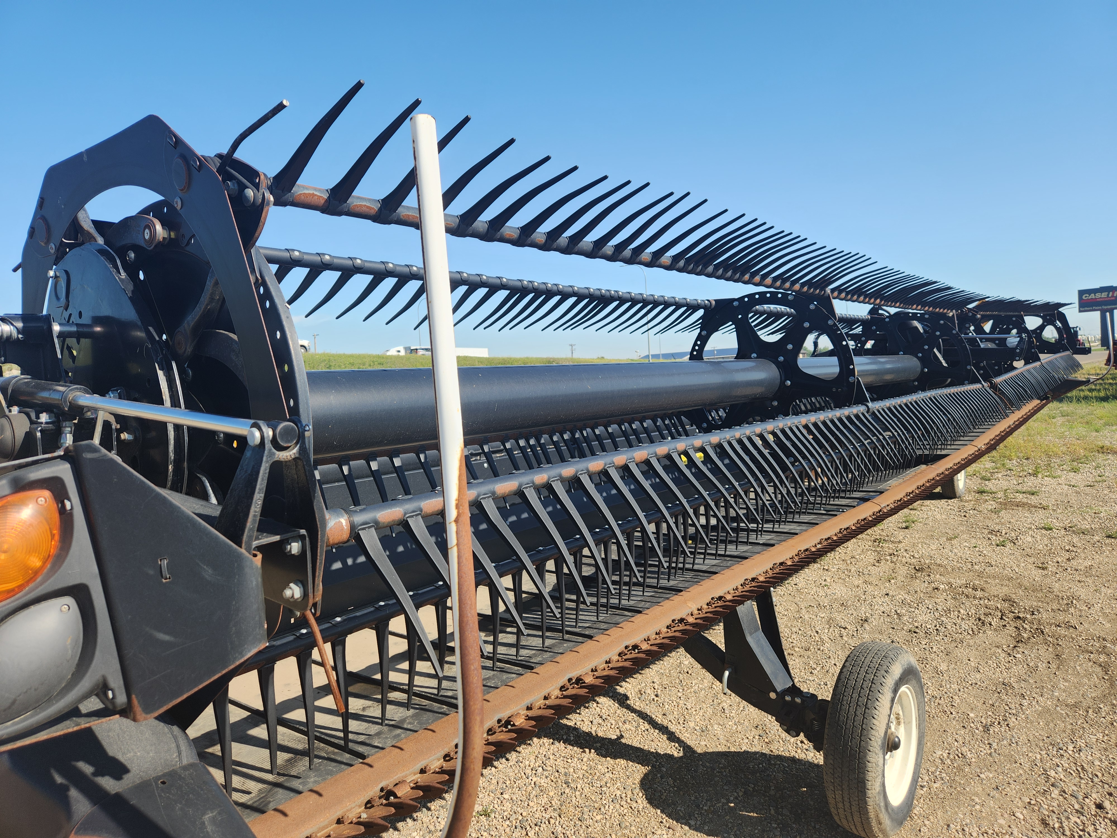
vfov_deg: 58.9
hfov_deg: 73.9
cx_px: 558
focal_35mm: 23
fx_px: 742
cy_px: 419
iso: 20
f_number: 1.8
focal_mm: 5.4
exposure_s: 1/1055
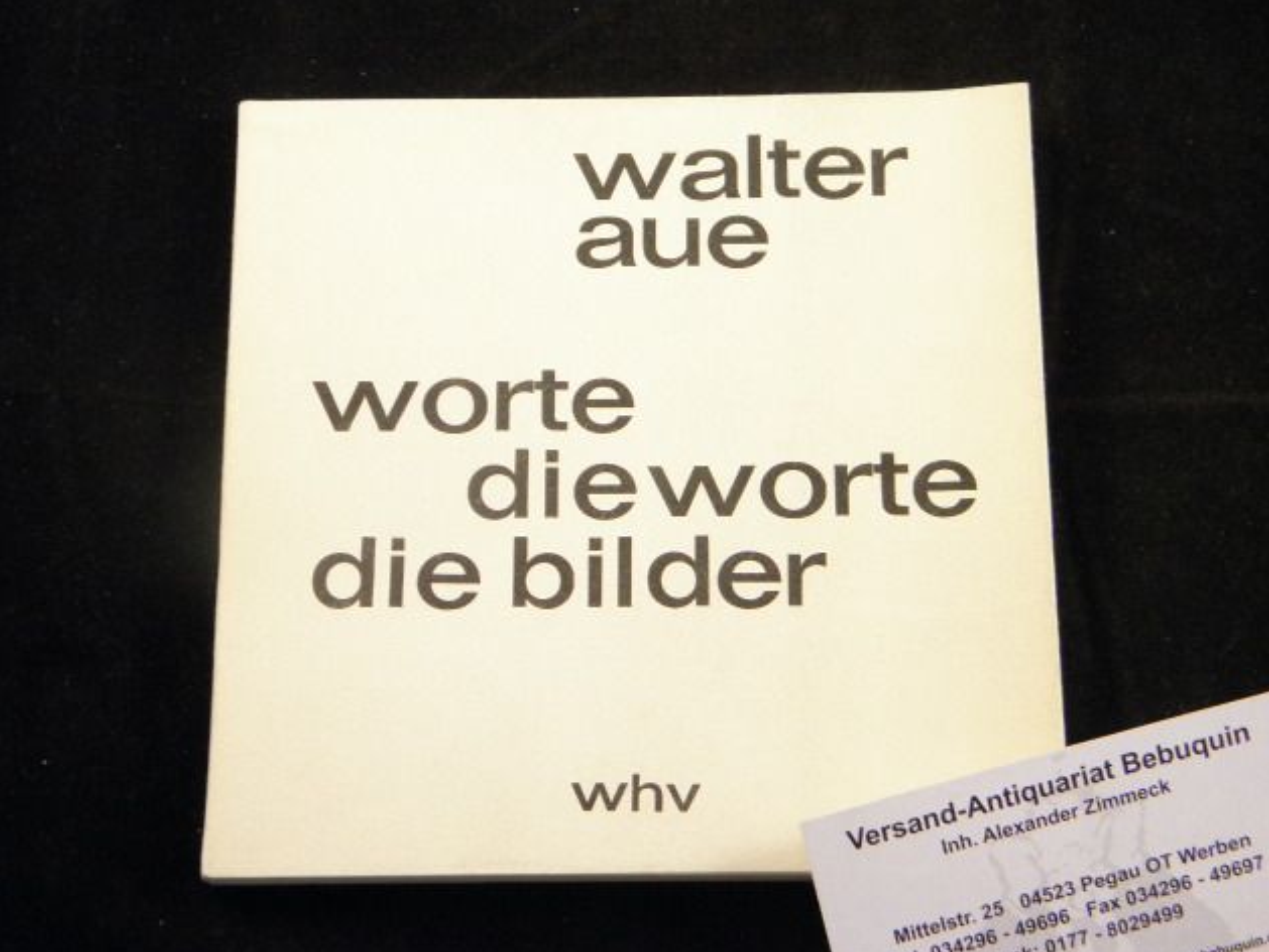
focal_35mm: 60
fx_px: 2200
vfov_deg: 24.4
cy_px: 476
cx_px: 627
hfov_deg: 32.2
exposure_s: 1/50
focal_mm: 10.6
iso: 250
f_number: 4.1
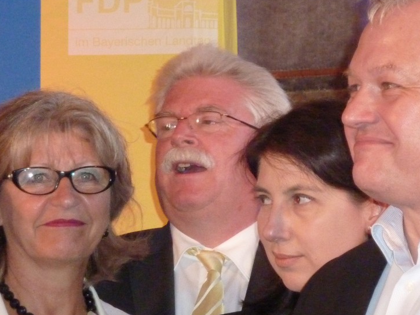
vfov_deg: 6.4
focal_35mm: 234
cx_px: 199
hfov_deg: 8.5
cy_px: 166
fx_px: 2840
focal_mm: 24.1
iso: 1000
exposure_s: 1/125
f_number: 4.5
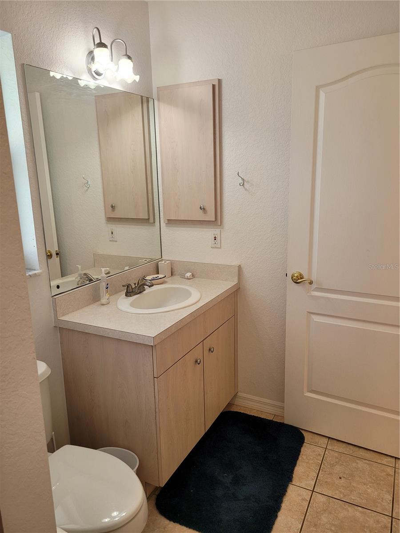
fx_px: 401
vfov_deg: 67.3
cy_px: 266
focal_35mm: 26
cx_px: 200
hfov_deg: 53.1
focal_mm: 5.4
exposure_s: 1/120
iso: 125
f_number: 1.8
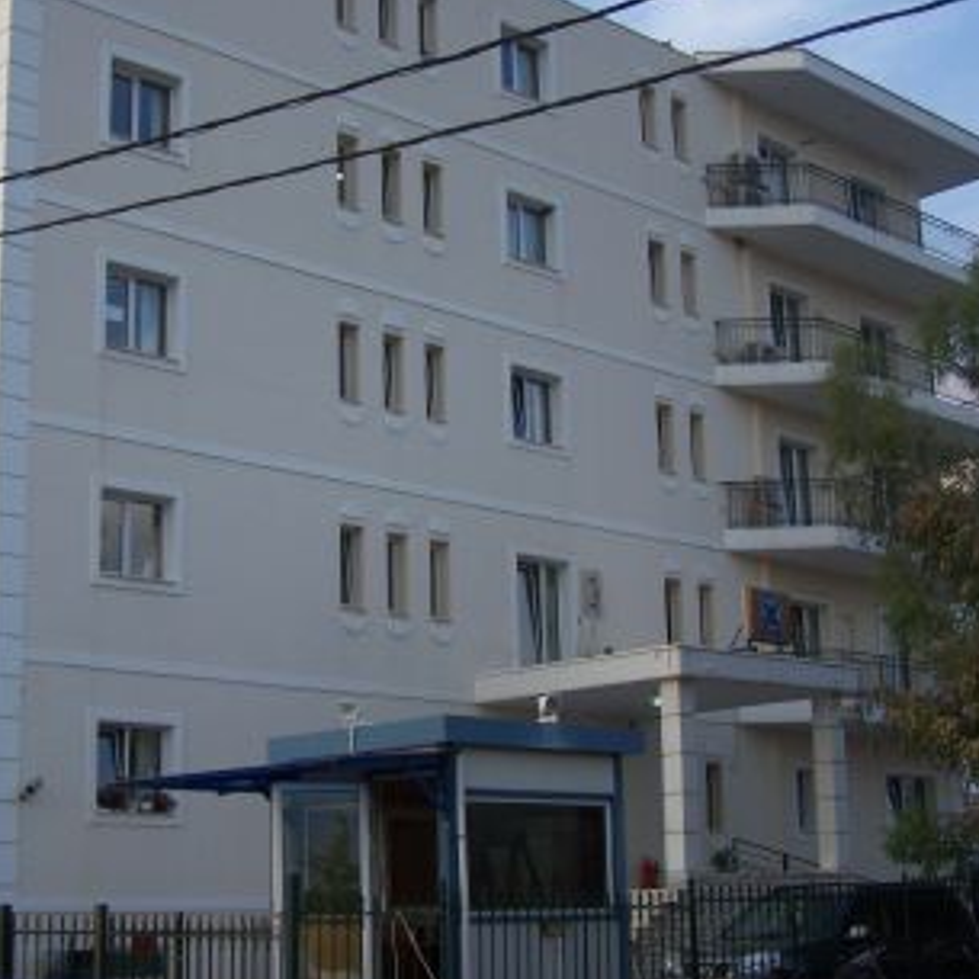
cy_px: 538
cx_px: 353
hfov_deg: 30.9
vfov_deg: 31.1
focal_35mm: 55
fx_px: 1760
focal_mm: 6.3
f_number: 2.8
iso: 64
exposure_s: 1/160
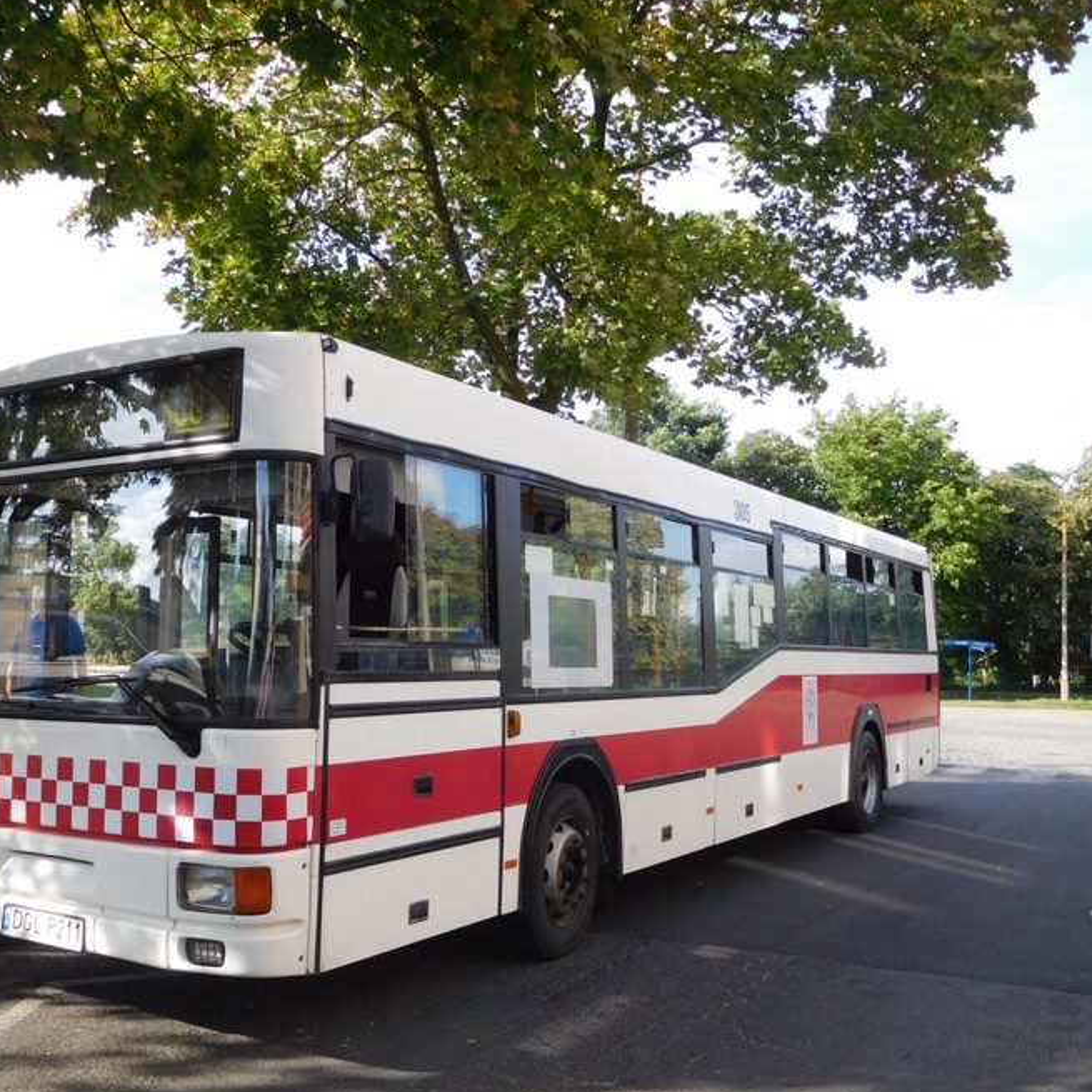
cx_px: 417
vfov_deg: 48.5
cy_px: 544
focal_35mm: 34
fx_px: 1213
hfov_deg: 48.0
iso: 125
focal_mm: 5
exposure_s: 1/400
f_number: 3.5
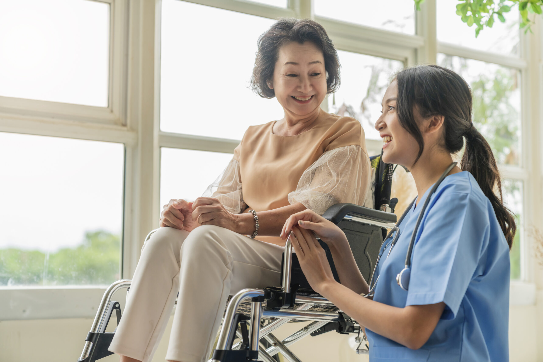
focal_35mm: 59
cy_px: 181
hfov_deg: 33.9
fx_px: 890
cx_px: 272
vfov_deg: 23.0
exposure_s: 1/640
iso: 640
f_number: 2.8
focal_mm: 59
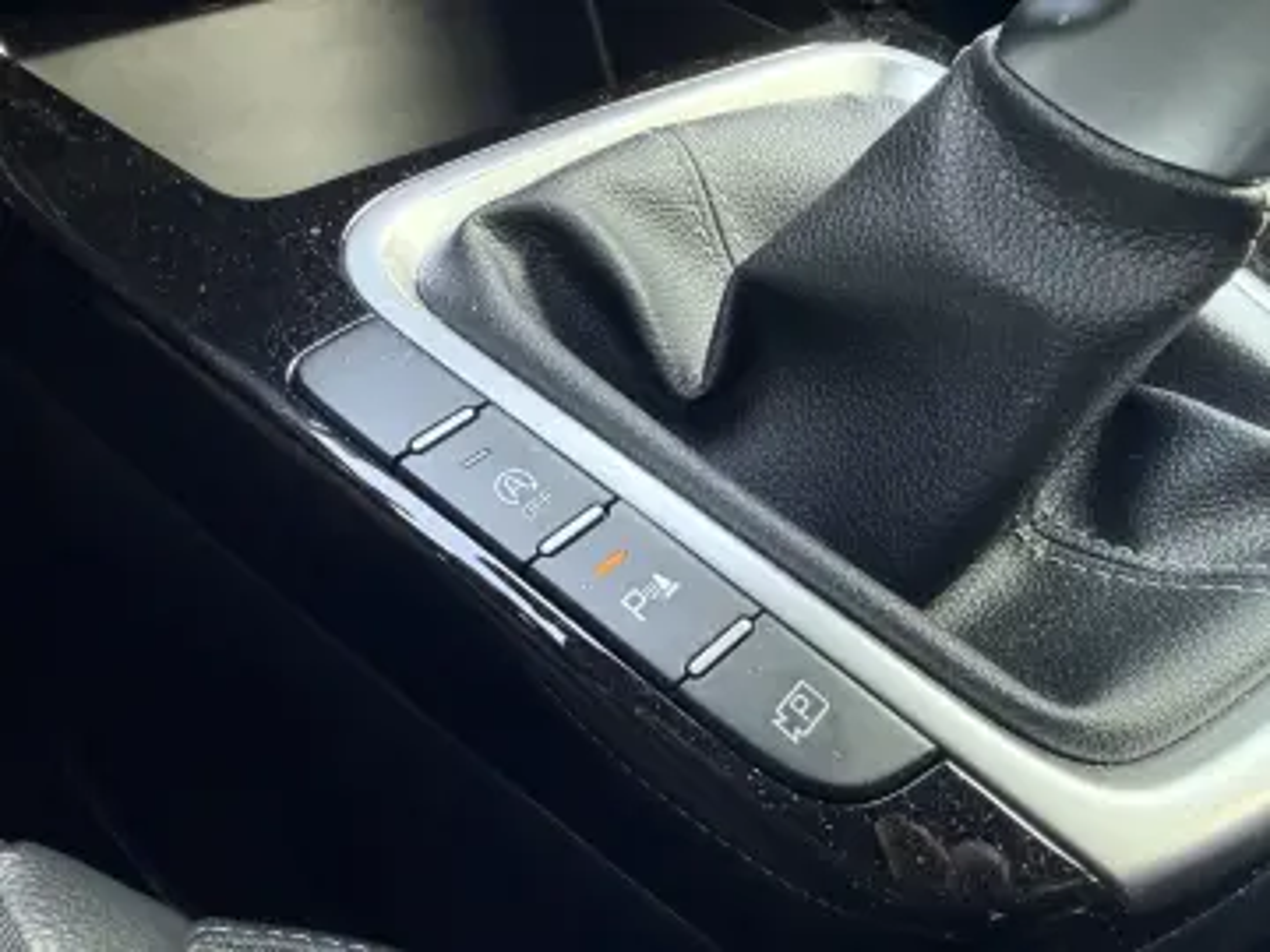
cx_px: 635
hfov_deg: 71.6
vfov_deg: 56.8
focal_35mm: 24
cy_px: 476
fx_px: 881
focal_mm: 2.22
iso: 200
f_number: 2.2
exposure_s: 1/99
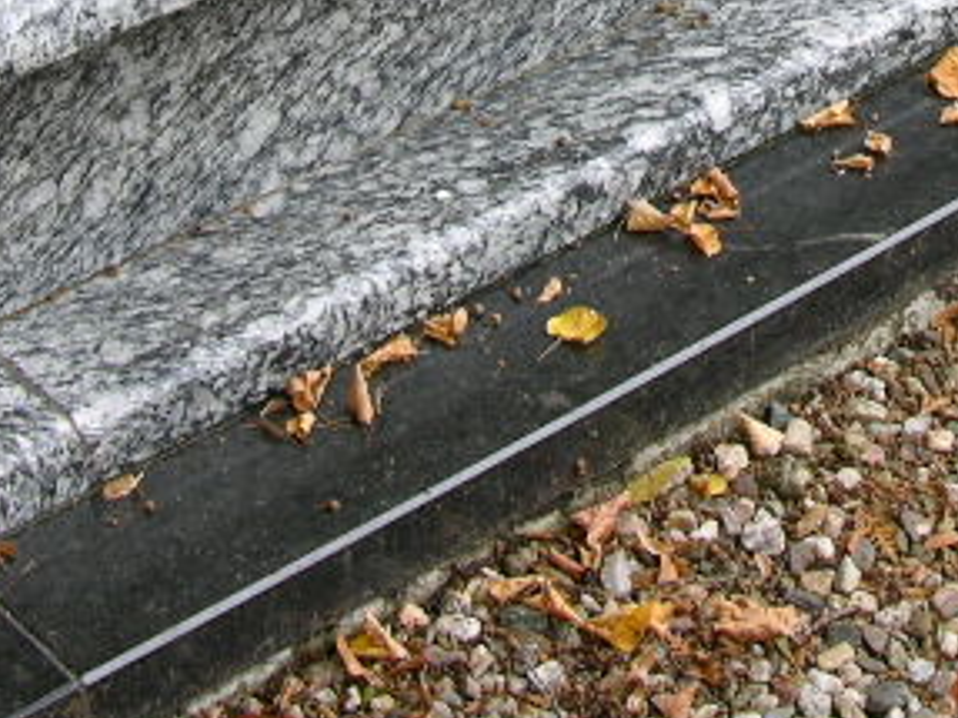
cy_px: -354
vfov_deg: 11.4
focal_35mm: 125
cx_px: 764
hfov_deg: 15.7
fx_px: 3458
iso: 50
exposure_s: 1/69.6
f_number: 3.5
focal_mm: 8.9
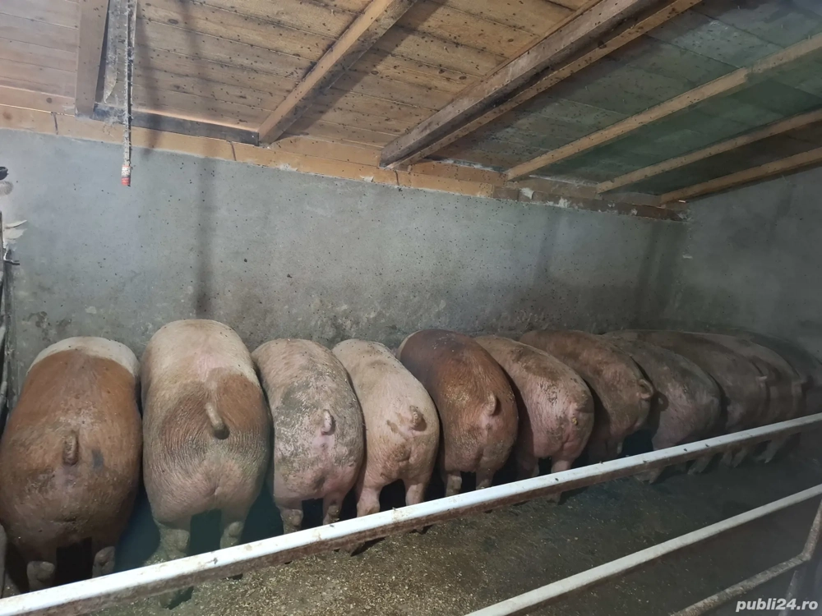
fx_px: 546
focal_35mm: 23
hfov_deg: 73.9
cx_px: 411
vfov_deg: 58.9
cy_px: 308
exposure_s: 1/25
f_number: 1.8
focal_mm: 5.54
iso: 640
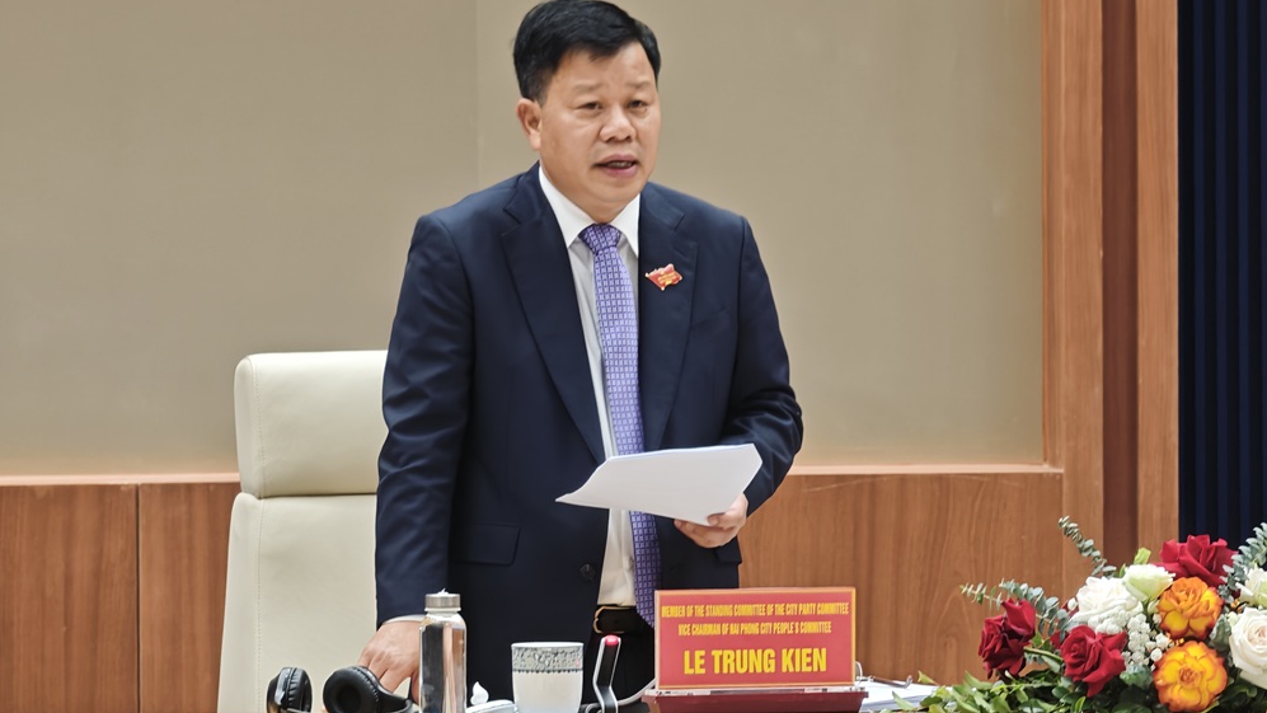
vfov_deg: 3.9
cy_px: 322
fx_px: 10584
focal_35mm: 315
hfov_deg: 6.9
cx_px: 633
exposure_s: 1/50
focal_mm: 25.1
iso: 640
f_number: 2.6
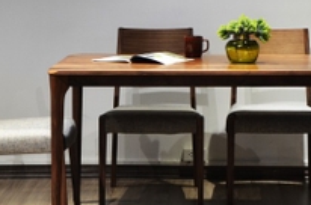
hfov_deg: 15.4
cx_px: 211
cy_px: 24
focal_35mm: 133
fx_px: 1145
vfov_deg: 10.2
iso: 500
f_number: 4.5
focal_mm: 38
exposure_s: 1/60
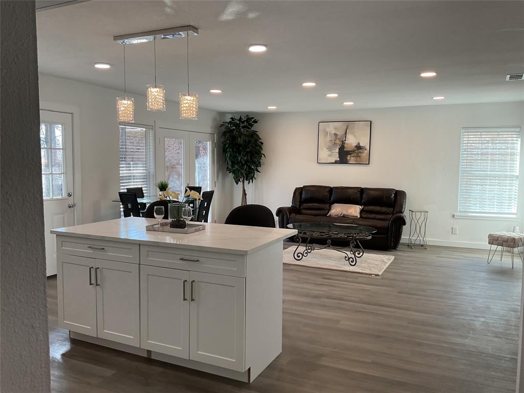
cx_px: 262
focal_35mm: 29
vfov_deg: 48.2
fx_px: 439
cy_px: 196
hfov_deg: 61.7
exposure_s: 1/120
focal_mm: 3
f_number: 1.8
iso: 32
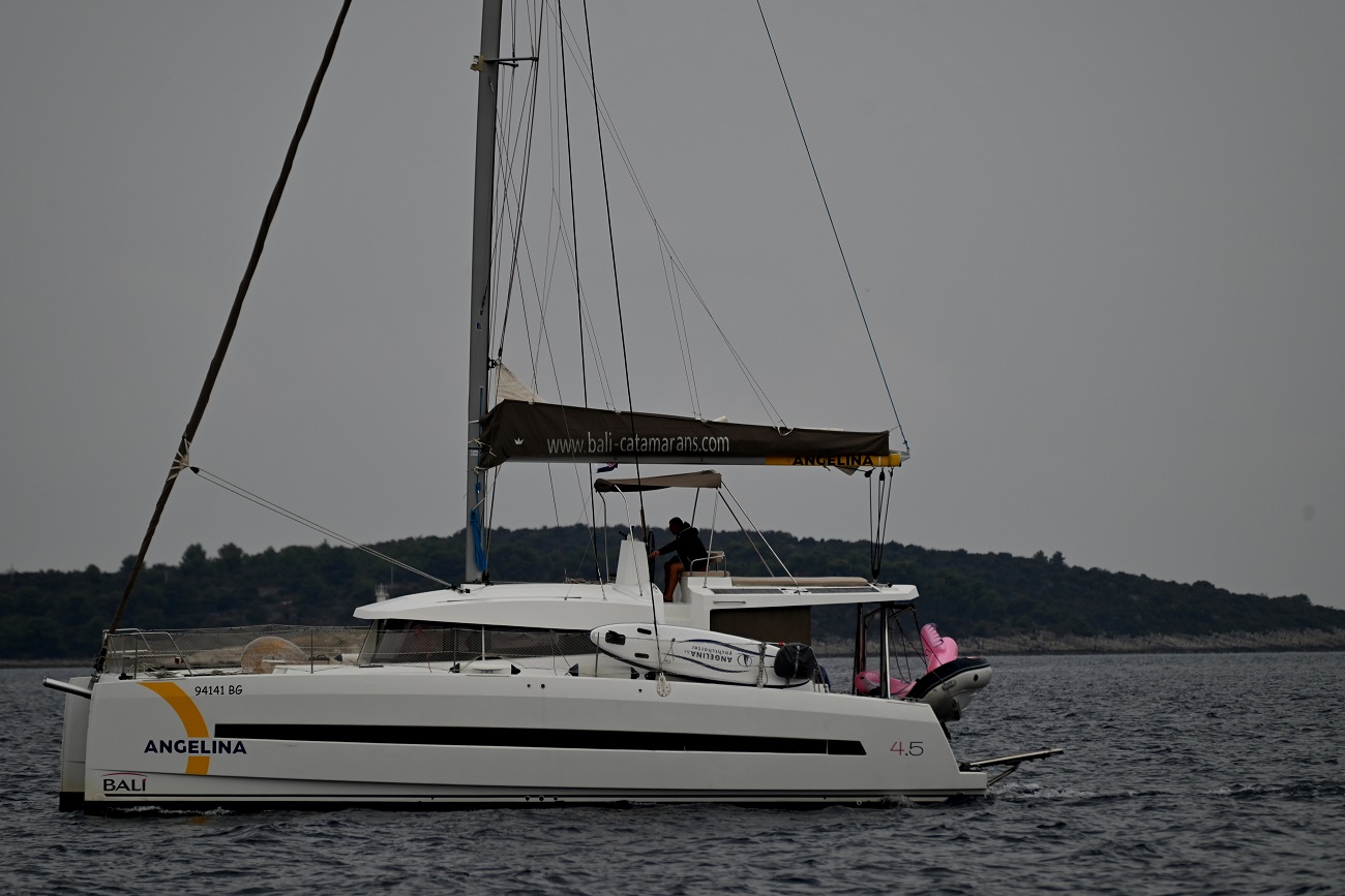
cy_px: 448
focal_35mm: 300
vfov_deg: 4.6
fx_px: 11209
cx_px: 672
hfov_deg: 6.9
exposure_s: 1/1000
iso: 280
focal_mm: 300
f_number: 5.6
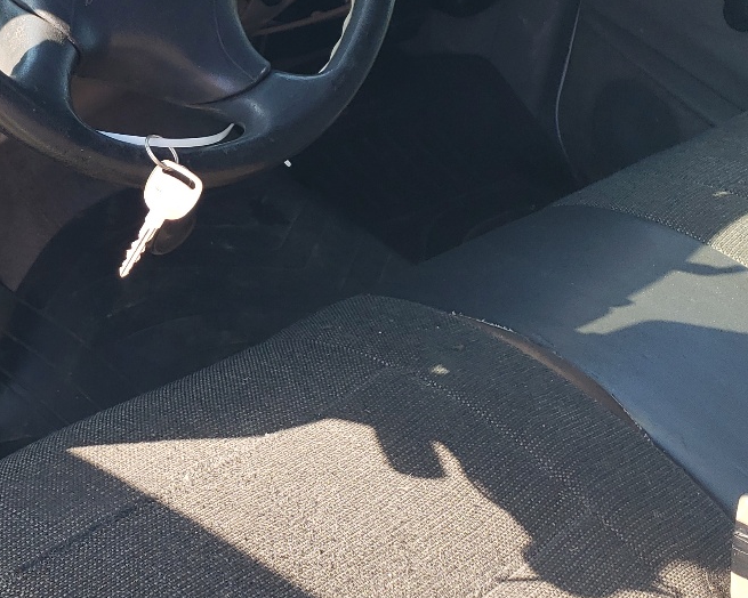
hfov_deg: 29.4
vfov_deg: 24.5
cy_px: 199
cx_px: 90
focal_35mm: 62
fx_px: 1373
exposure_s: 1/385
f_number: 1.5
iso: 50
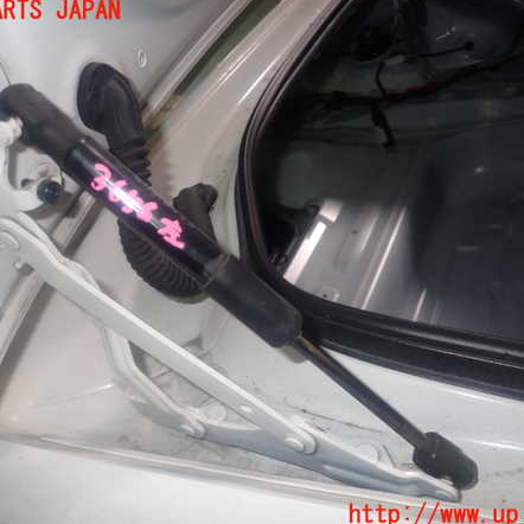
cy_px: 263
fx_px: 514
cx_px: 261
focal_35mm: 30
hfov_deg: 54.0
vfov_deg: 54.0
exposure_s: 1/30
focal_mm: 4.5
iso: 200
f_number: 5.6
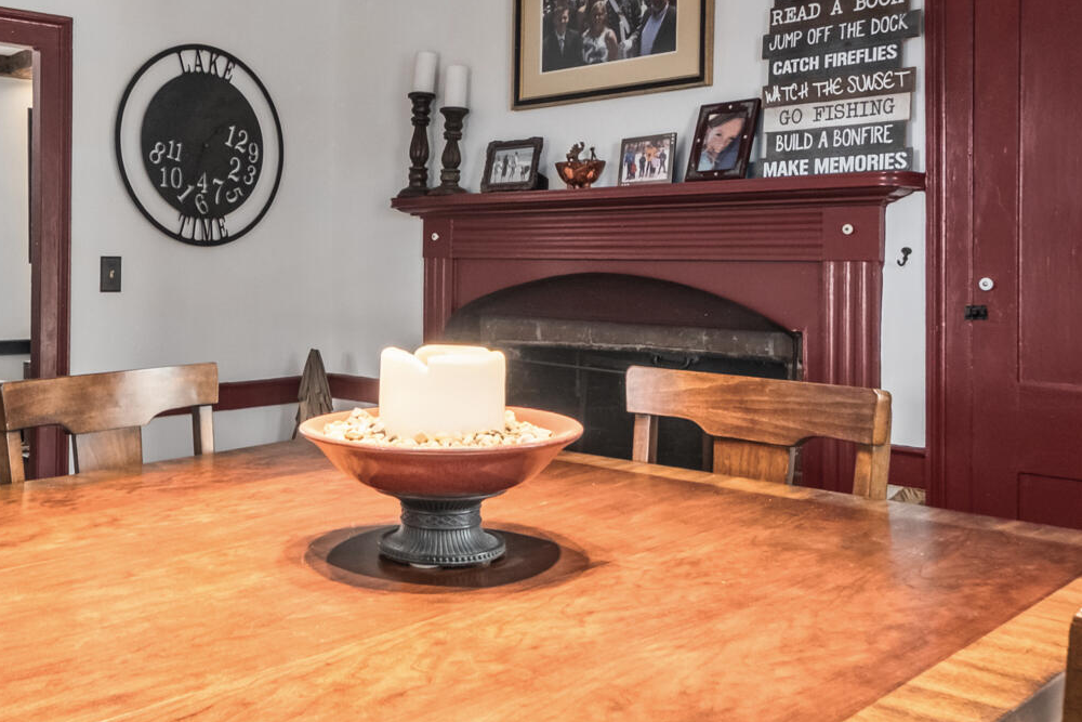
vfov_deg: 36.7
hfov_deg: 51.6
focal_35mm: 36
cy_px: 274
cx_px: 319
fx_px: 1082
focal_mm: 8
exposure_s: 1/1.67
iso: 640
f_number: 8
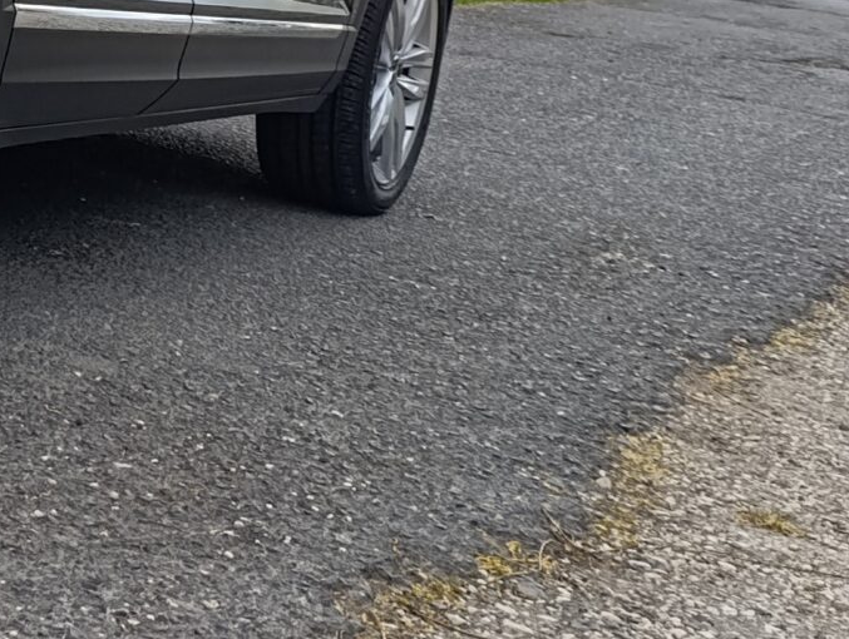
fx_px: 2137
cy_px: -157
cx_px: -434
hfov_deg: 19.5
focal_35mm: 87
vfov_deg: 16.2
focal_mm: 6.14
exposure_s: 1/260
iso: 50
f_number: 1.6
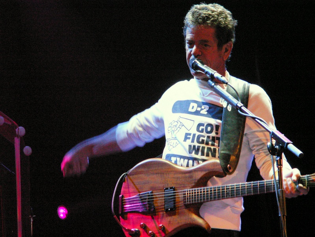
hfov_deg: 9.5
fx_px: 1902
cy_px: 118
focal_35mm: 209
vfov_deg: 7.1
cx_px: 158
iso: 320
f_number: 4.5
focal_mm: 34.26
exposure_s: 1/40
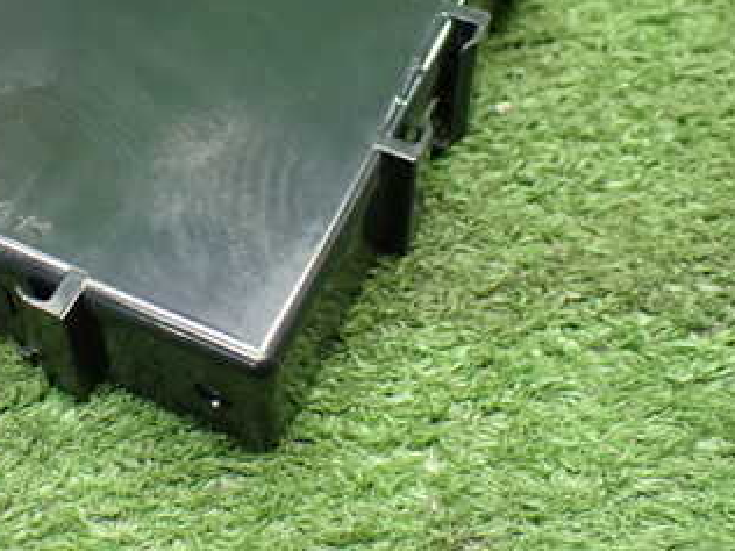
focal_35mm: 57
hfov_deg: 33.1
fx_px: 1210
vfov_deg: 25.3
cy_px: 126
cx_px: 181
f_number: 2.3
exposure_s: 1/80
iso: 800
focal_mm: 5.4
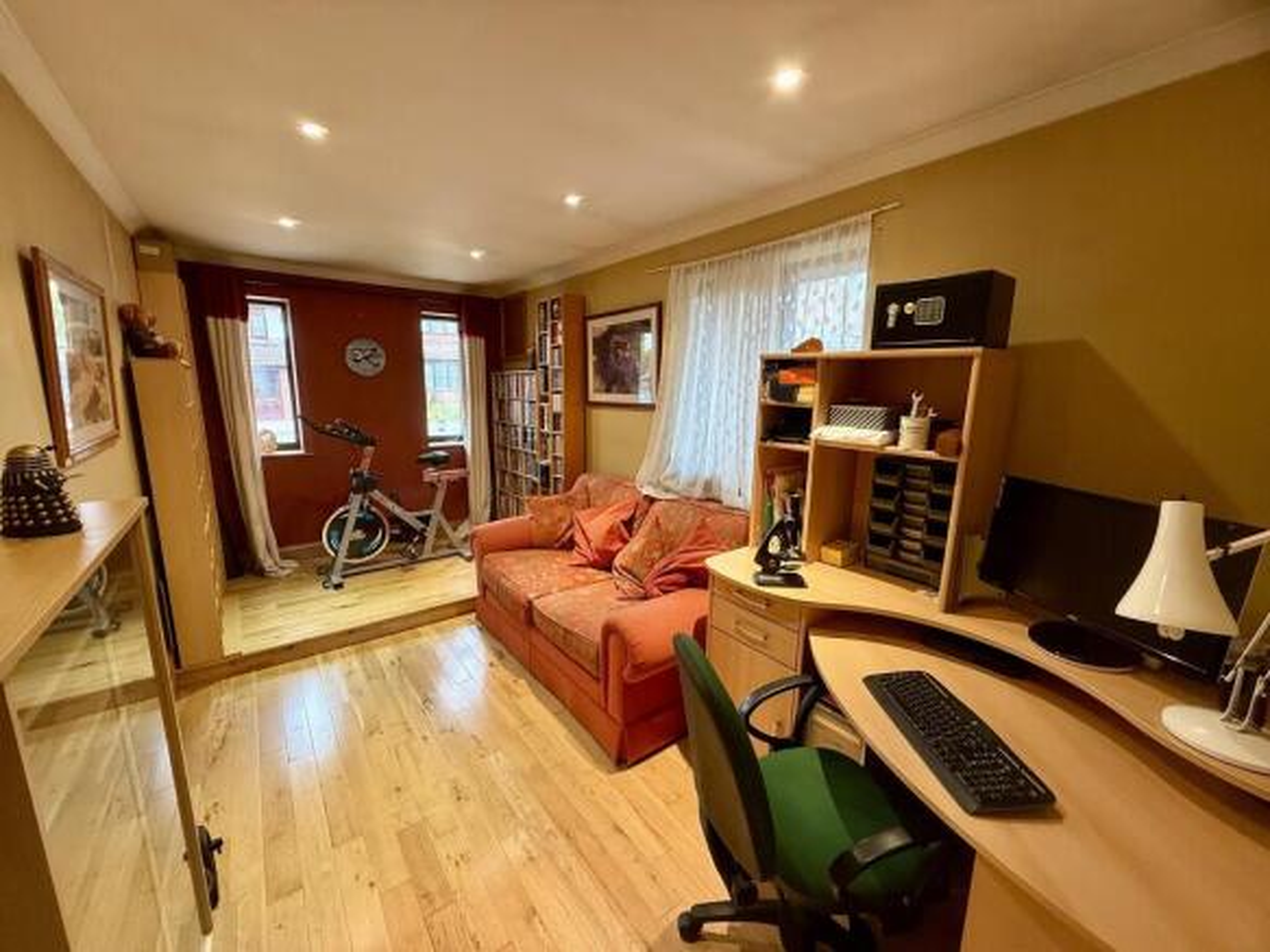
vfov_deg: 85.7
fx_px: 514
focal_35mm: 14
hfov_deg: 102.1
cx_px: 635
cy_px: 476
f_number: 2.2
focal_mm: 2.22
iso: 250
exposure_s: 1/50
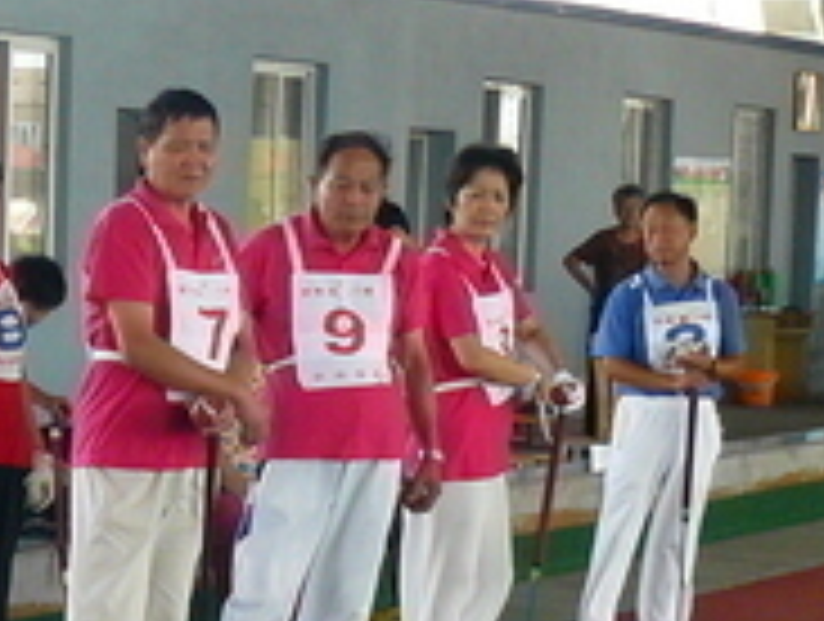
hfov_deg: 11.6
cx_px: -320
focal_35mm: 164
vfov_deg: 9.0
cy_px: 630
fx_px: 3912
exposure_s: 1/100
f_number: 4
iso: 200
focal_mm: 7.9
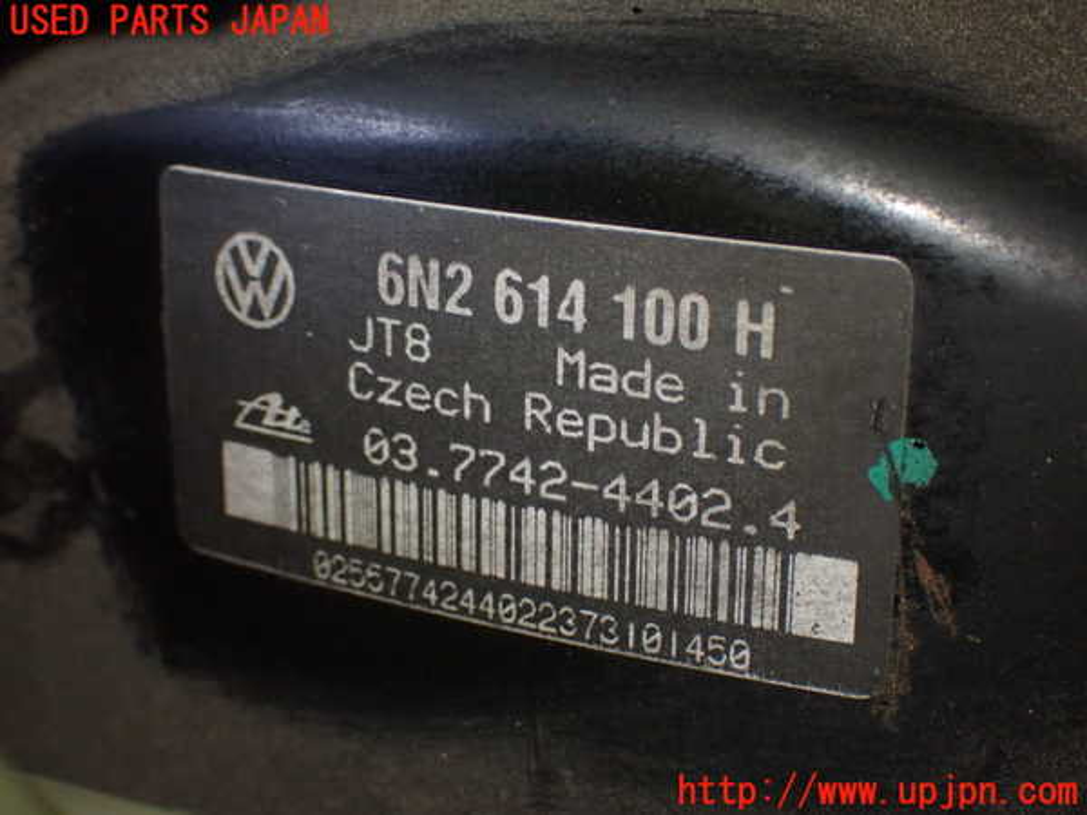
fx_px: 1947
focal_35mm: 62
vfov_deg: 23.7
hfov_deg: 31.2
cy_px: 408
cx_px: 544
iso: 800
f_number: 3.6
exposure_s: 1/80
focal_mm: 11.09
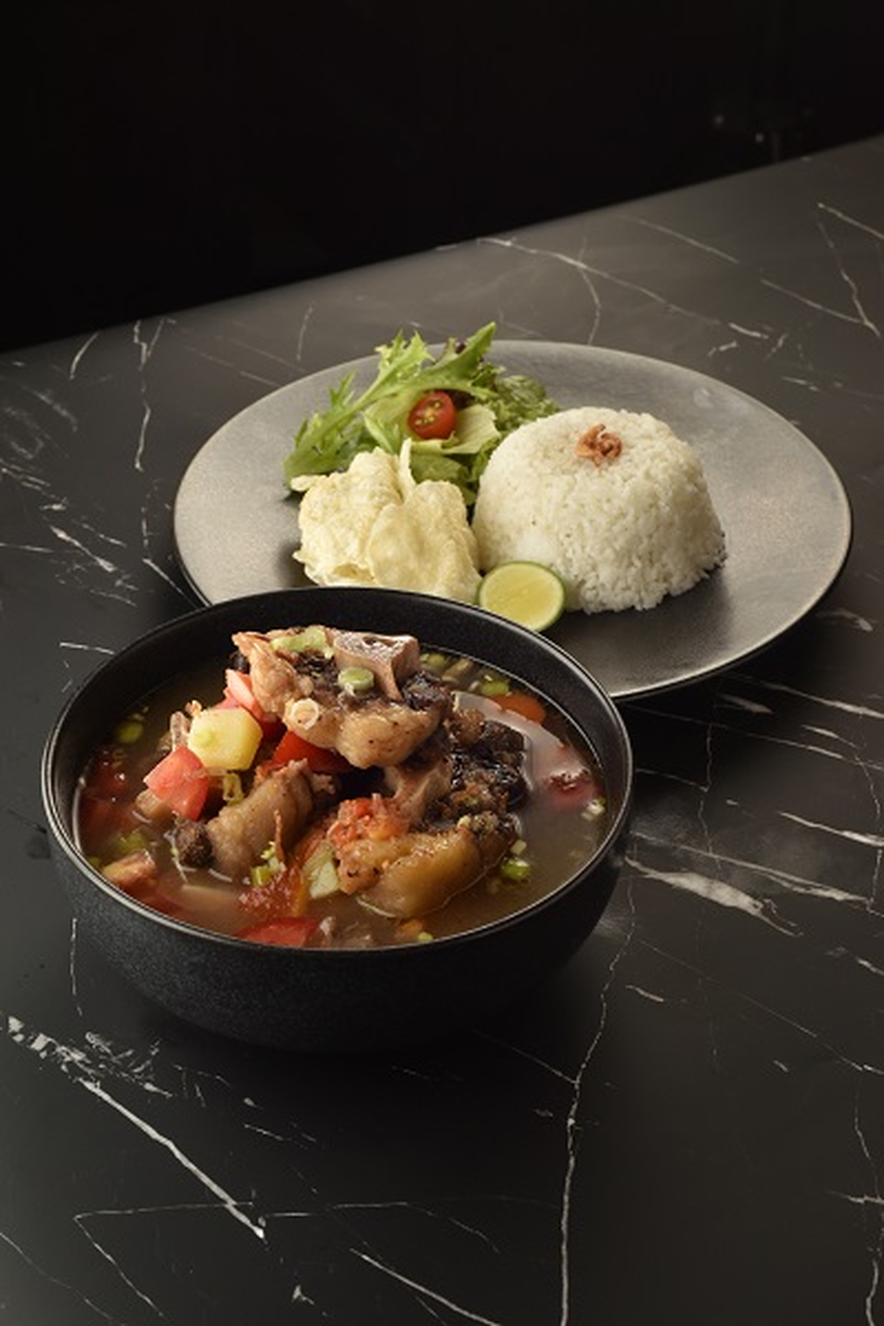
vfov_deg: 39.6
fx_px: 1842
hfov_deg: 27.0
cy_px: 663
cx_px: 442
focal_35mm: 50
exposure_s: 1/100
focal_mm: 50
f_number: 13
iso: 400
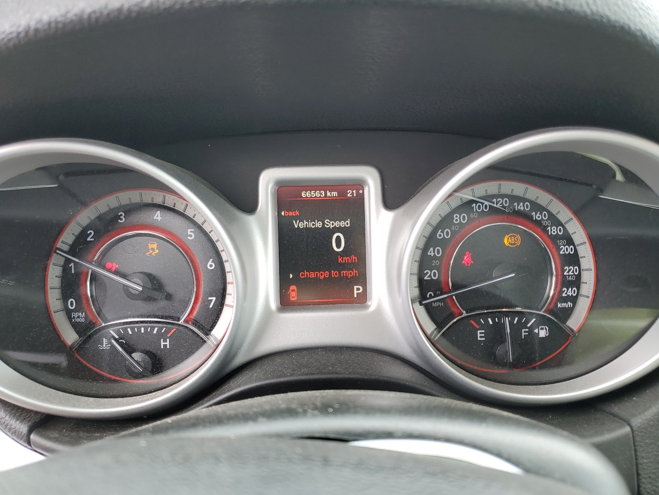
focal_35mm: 26
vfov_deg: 53.1
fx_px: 495
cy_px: 248
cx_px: 330
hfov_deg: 67.3
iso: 50
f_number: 1.5
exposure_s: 1/128
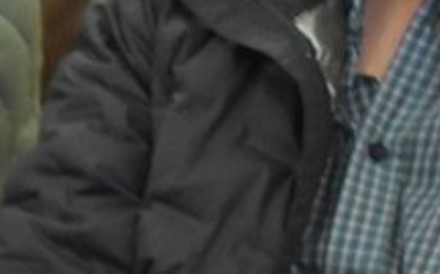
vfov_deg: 3.1
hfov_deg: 4.8
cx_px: -612
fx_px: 5116
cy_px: 188
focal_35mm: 427
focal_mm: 50
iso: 3200
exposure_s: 1/60
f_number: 5.6
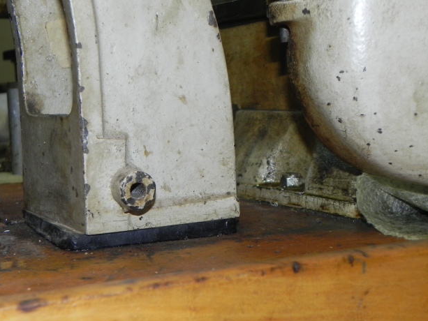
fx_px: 853
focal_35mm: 69
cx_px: 197
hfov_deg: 28.1
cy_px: 180
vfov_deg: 21.3
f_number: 3.5
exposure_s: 1/30
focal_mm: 10.3
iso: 200
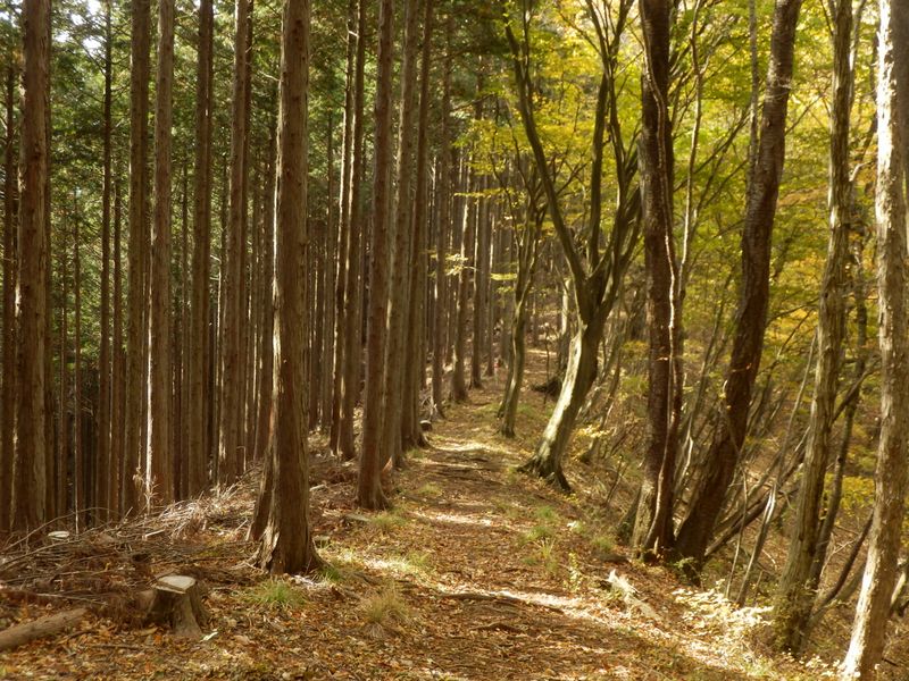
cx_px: 454
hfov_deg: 33.8
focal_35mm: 57
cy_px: 340
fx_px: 1497
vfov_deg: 25.7
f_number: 4.5
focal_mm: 10
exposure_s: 1/60
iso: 100
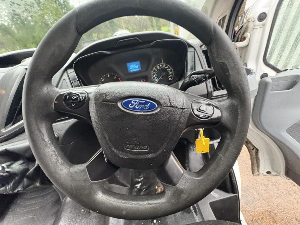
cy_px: 112
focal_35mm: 14
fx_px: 121
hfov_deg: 102.1
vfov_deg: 85.7
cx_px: 150
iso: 800
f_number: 2.2
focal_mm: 2.22
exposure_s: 1/60
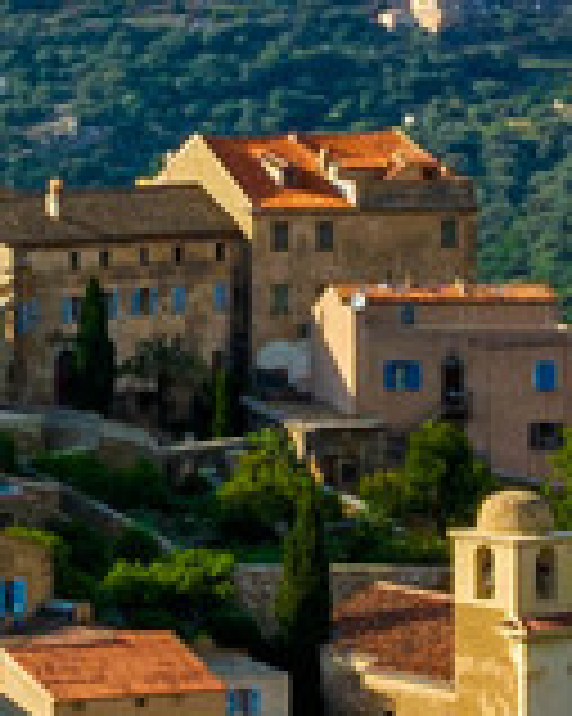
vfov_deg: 8.1
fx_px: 4999
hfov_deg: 6.3
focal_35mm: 236
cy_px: -113
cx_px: -793
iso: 100
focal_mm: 12.3
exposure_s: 1/160
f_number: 11
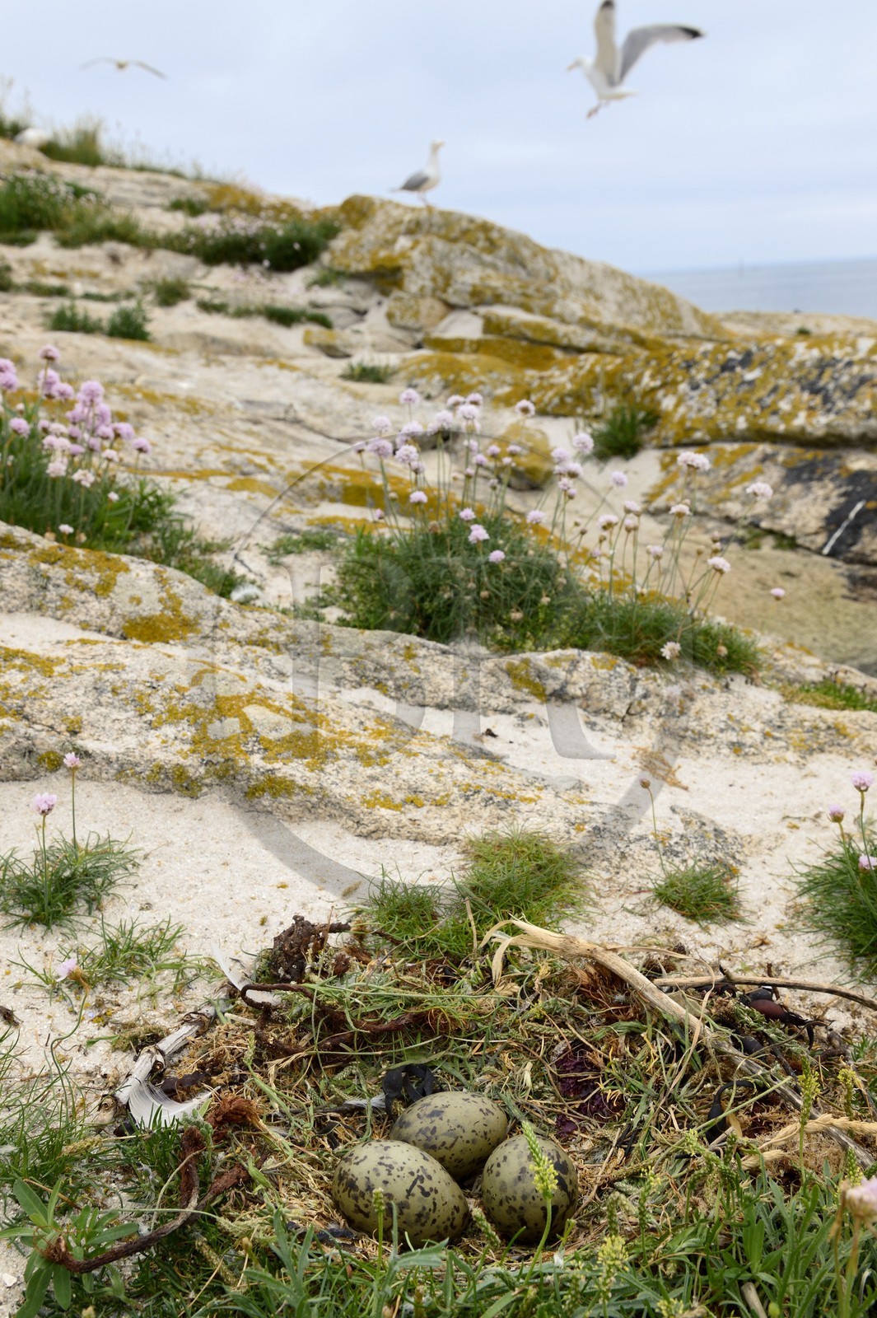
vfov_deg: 54.5
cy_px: 659
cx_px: 438
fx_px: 1280
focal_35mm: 35
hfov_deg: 37.8
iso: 800
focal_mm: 35
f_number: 10
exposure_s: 1/320
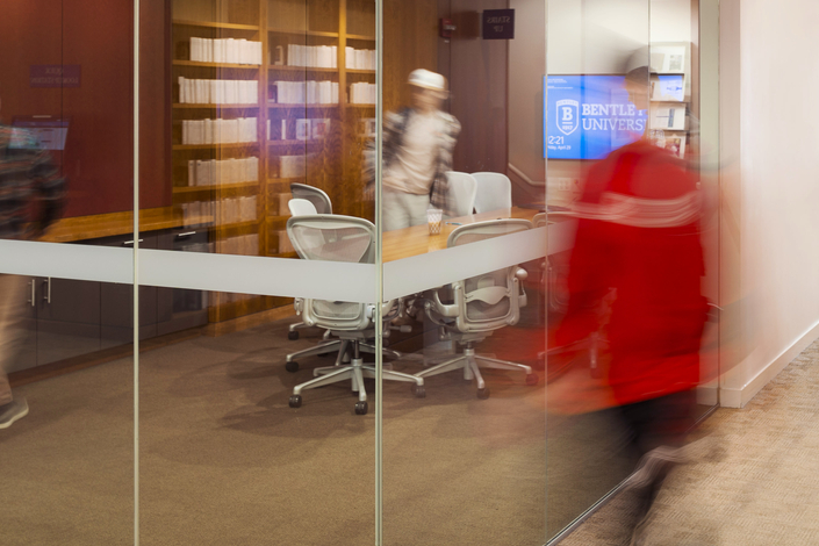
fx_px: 1115
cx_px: 553
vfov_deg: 27.4
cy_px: 189
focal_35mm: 49
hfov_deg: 39.8
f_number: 4.5
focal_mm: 24
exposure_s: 1/3
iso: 160
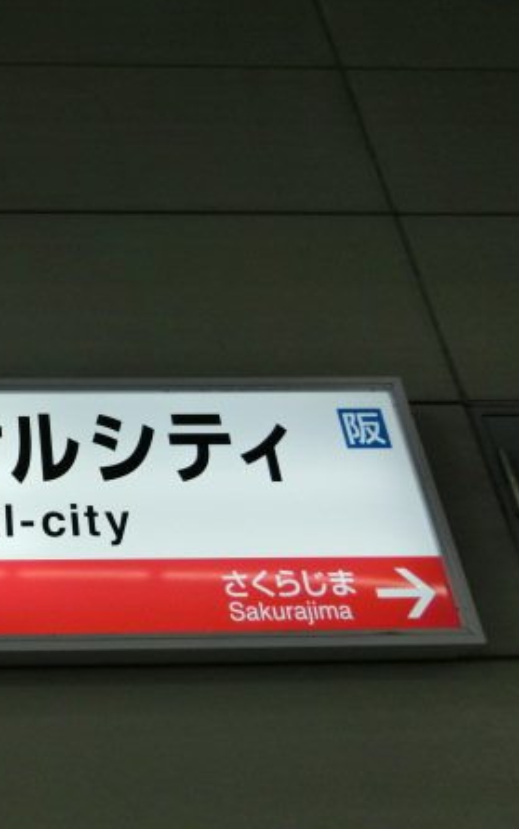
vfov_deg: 51.5
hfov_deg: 30.1
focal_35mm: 38
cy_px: 400
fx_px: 859
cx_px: -54
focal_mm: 4.5
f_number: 3.5
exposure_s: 1/125
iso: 80
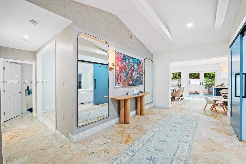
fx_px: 103
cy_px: 82
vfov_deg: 77.3
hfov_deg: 100.4
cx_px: 123
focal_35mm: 15
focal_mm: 15
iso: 2000
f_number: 8
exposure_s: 1/15
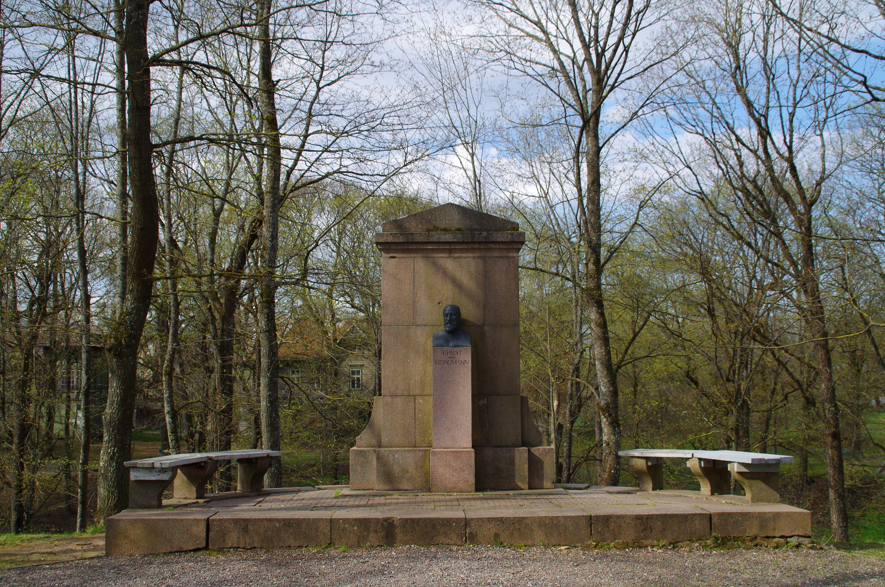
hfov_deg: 46.5
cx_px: 442
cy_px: 294
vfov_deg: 31.8
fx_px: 1030
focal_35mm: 42
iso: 125
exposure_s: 1/125
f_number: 11
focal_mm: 28
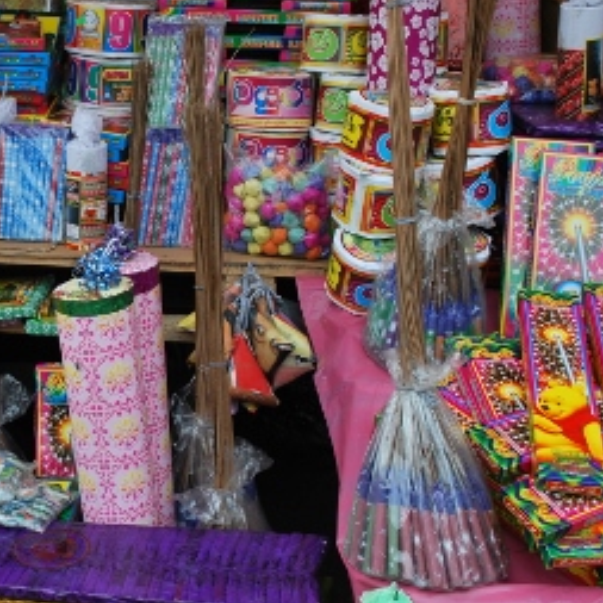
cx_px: 52
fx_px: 1222
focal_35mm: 62
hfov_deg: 26.7
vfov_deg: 27.7
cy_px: 261
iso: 110
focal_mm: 24
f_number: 5.6
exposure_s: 1/125
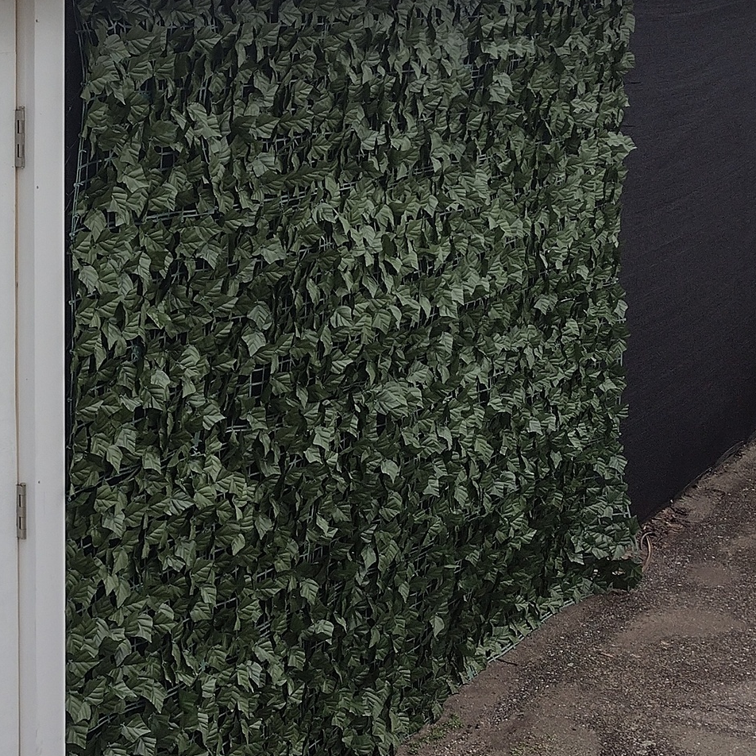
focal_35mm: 77
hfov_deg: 21.7
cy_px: 314
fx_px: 1903
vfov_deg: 22.5
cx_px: 8
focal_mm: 4.71
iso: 100
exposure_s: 1/1985
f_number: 1.7
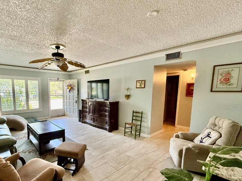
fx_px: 126
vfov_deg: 71.0
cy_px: 107
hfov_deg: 86.0
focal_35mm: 18
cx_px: 91
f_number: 2.2
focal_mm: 2.22
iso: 250
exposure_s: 1/99
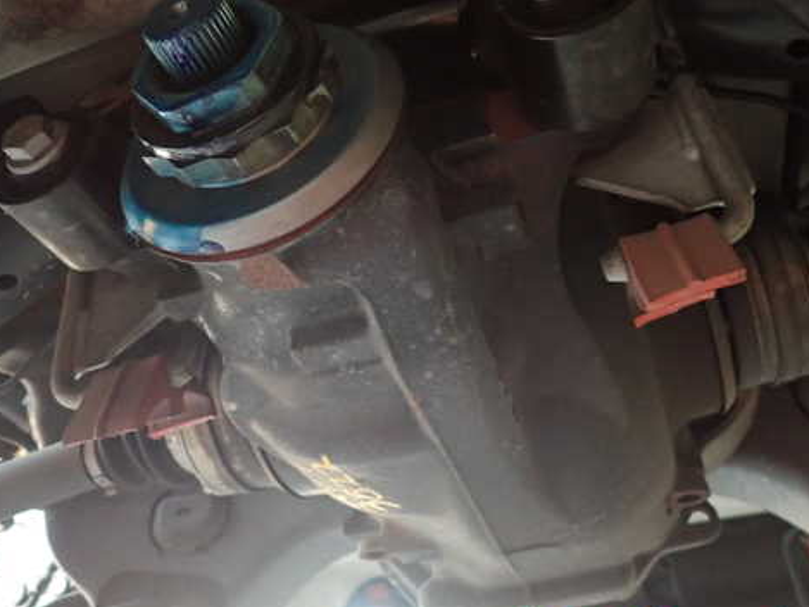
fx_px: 748
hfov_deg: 56.8
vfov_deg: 44.1
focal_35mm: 32
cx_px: 395
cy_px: 262
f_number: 2
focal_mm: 4.5
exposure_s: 1/30
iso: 640
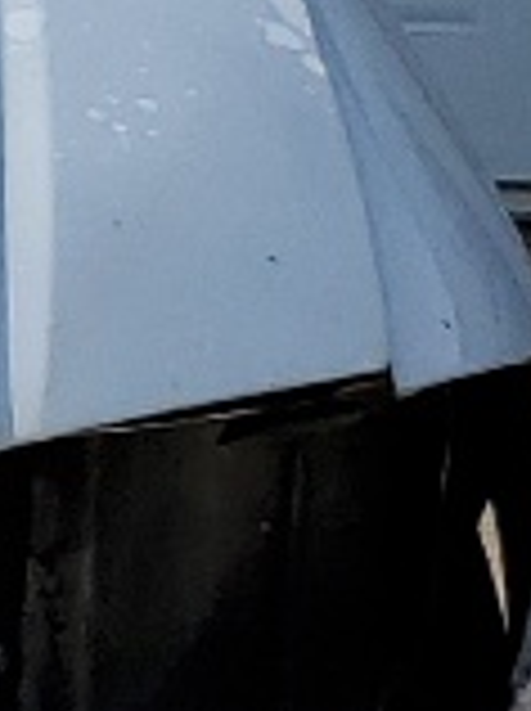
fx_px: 5414
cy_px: 598
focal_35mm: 264
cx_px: -1544
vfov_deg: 7.5
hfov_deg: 5.1
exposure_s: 1/5000
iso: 50
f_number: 1.5
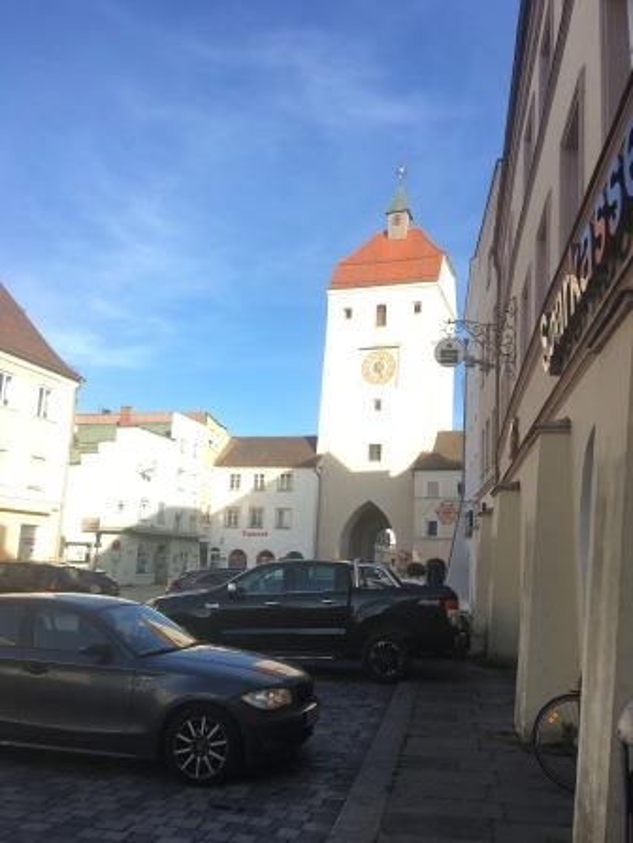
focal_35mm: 29
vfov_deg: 61.7
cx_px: 316
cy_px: 422
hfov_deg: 48.2
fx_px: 707
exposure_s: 1/538
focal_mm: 4.15
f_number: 2.2
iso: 25
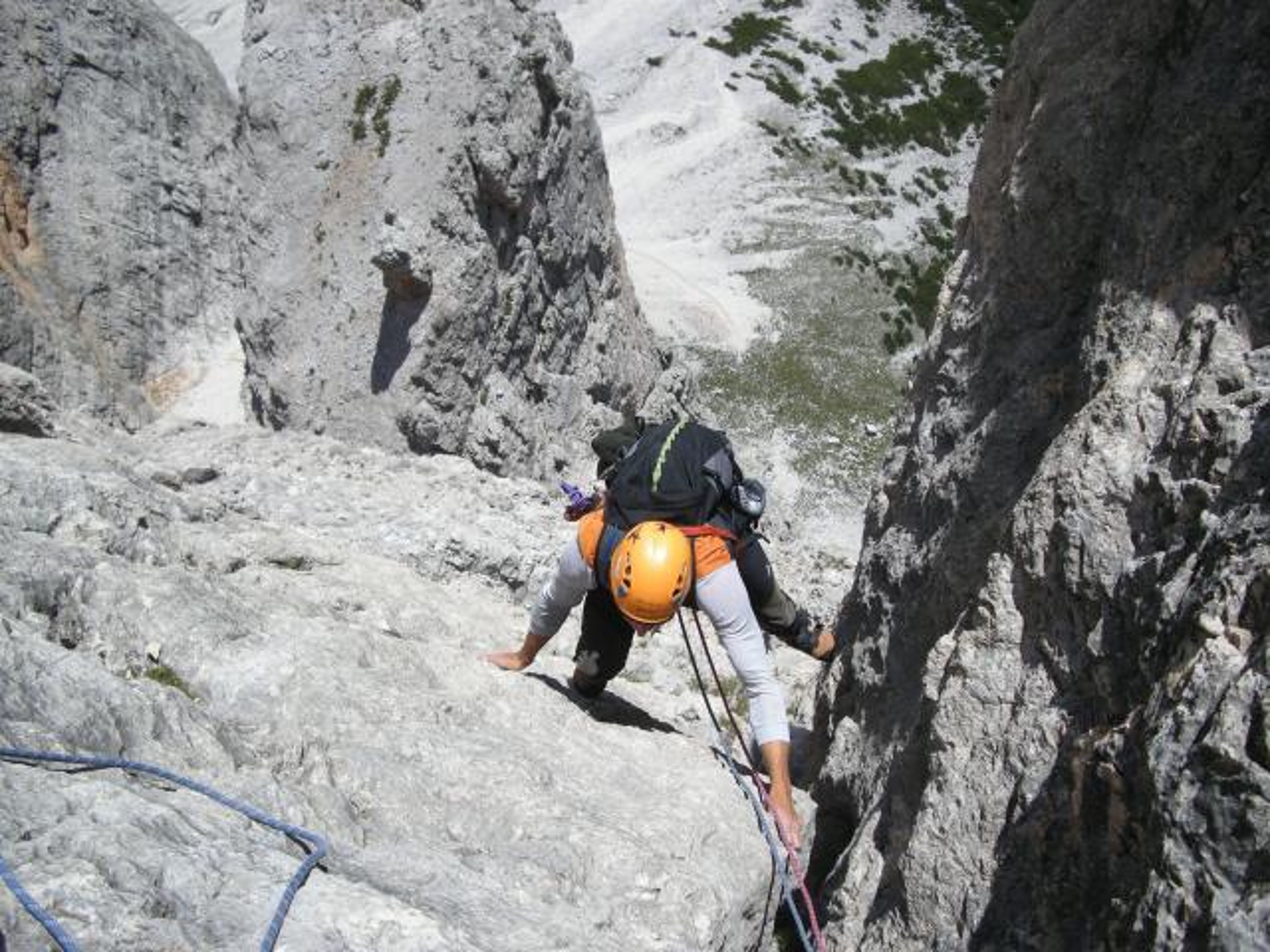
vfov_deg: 38.7
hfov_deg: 50.1
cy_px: 476
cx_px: 635
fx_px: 1357
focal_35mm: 37
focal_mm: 7.9
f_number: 8
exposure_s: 1/188
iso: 64
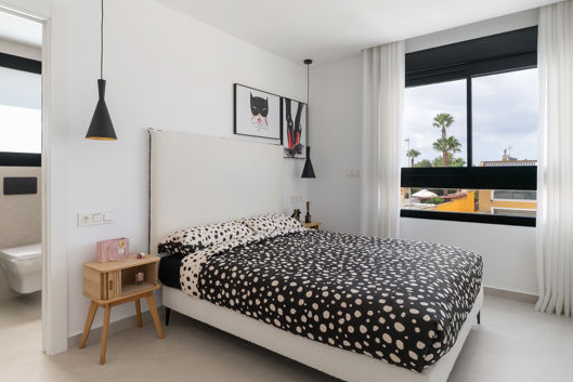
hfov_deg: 84.0
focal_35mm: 20
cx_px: 282
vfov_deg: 61.9
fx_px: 318
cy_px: 176
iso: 320
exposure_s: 1/50
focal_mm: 10
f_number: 8
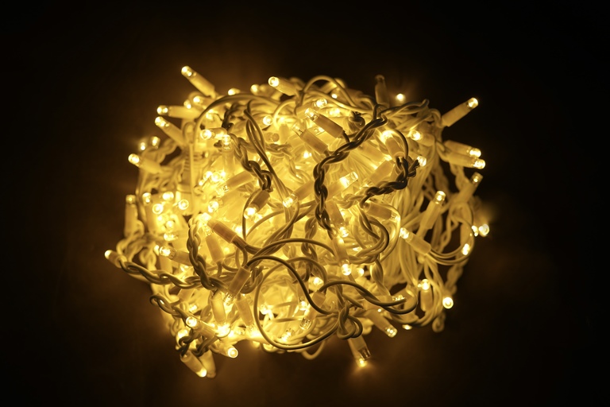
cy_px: 204
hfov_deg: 39.6
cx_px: 305
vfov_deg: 27.0
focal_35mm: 50
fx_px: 847
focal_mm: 50
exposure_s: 1/125
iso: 50
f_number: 2.4
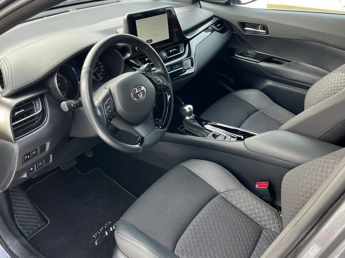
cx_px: 174
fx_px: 309
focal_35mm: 31
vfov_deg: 45.4
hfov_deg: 58.4
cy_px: 132
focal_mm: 5.1
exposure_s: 1/121
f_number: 1.6
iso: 64
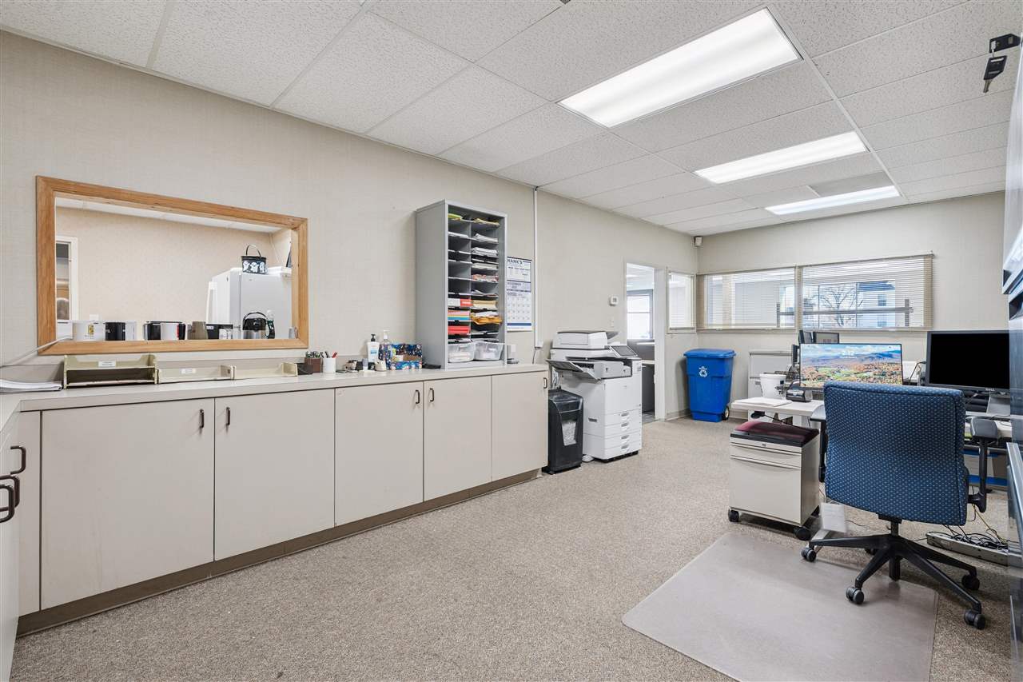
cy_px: 341
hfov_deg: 96.7
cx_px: 512
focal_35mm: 16
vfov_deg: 73.7
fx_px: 455
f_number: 9
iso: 400
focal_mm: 16
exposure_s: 1/6
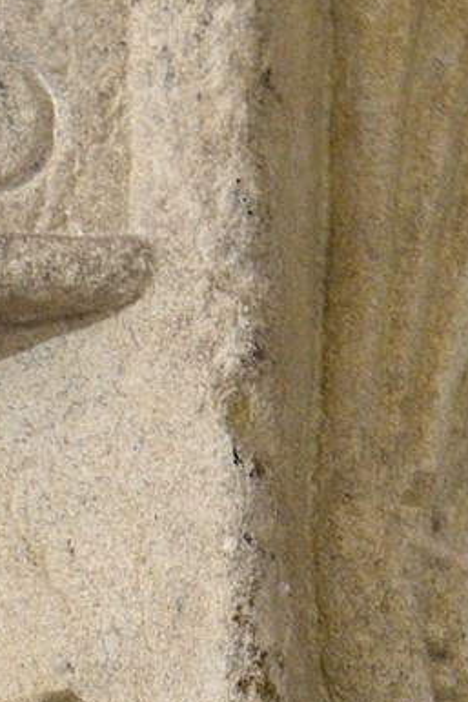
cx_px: -779
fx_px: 8509
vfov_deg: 4.7
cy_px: 1385
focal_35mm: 436
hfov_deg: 3.1
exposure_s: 1/15
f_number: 6.3
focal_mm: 70
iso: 800
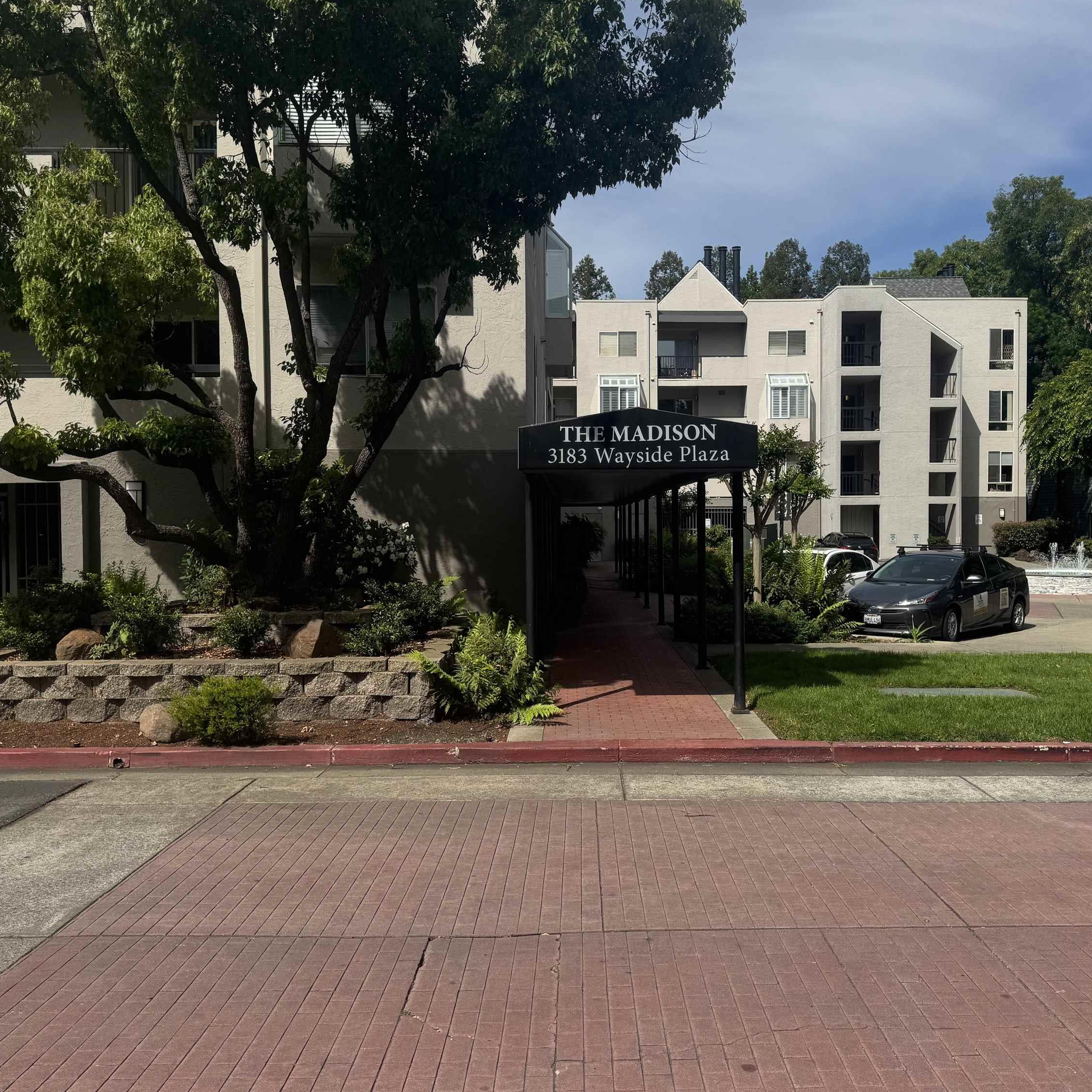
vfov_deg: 55.6
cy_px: 542
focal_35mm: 29
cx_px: 612
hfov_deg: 55.5
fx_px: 1035
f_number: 1.78
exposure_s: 1/9009
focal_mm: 6.76
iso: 80
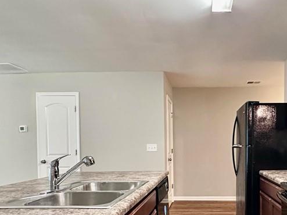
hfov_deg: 60.0
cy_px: 153
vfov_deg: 47.0
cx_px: 195
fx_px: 240
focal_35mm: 29
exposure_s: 1/60
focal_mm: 2.22
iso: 800
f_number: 2.2
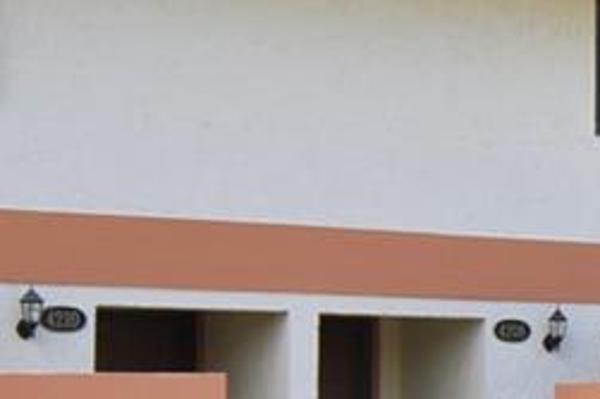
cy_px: 315
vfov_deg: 10.2
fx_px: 2232
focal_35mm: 134
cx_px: 1033
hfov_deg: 13.9
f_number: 7.1
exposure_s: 1/200
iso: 100
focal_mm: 14
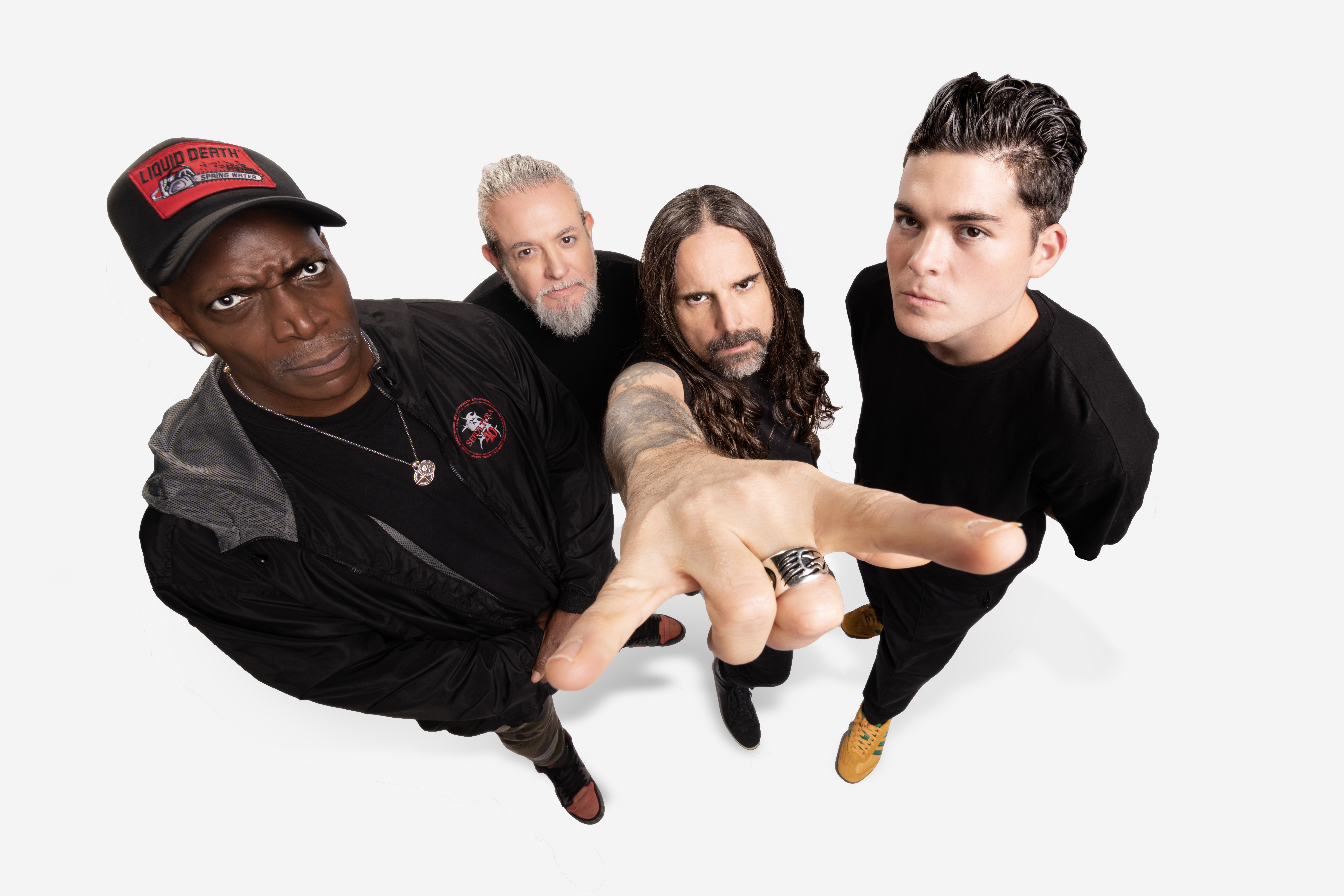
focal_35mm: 14
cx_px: 672
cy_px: 448
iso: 125
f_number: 18
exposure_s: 1/125
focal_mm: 14
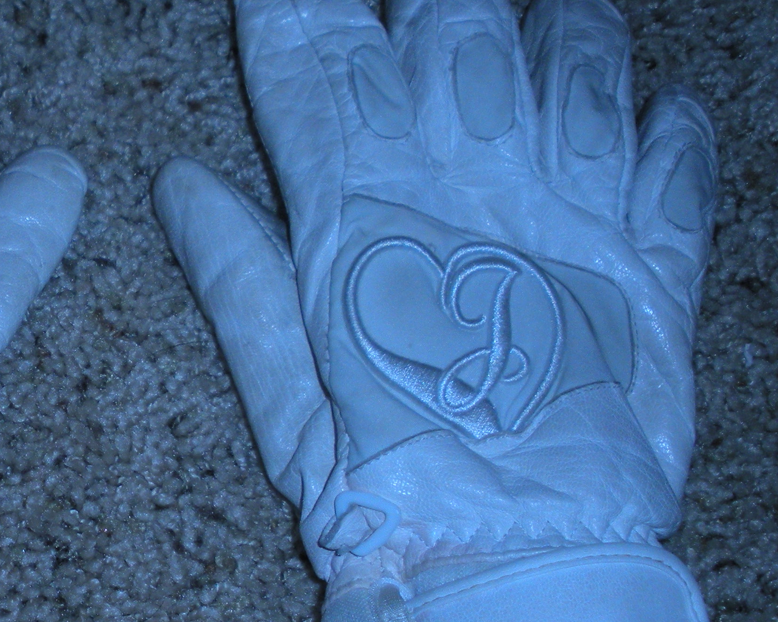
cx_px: 47
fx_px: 1727
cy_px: 383
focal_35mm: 75
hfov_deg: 24.5
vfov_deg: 20.4
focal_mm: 6.3
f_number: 3.5
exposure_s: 1/60
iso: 200
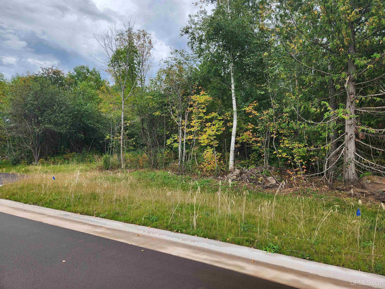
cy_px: 144
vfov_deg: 58.9
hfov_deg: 73.9
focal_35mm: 23
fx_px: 256
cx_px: 192
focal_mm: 5.4
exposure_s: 1/282
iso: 20
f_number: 1.8
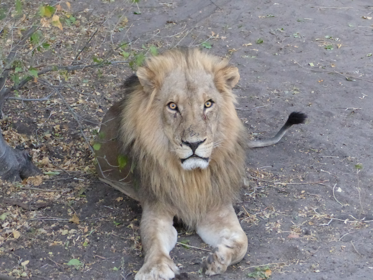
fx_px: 1412
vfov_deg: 11.3
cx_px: 186
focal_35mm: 131
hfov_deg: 15.1
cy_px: 140
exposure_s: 1/80
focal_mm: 23.5
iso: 1600
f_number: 2.8
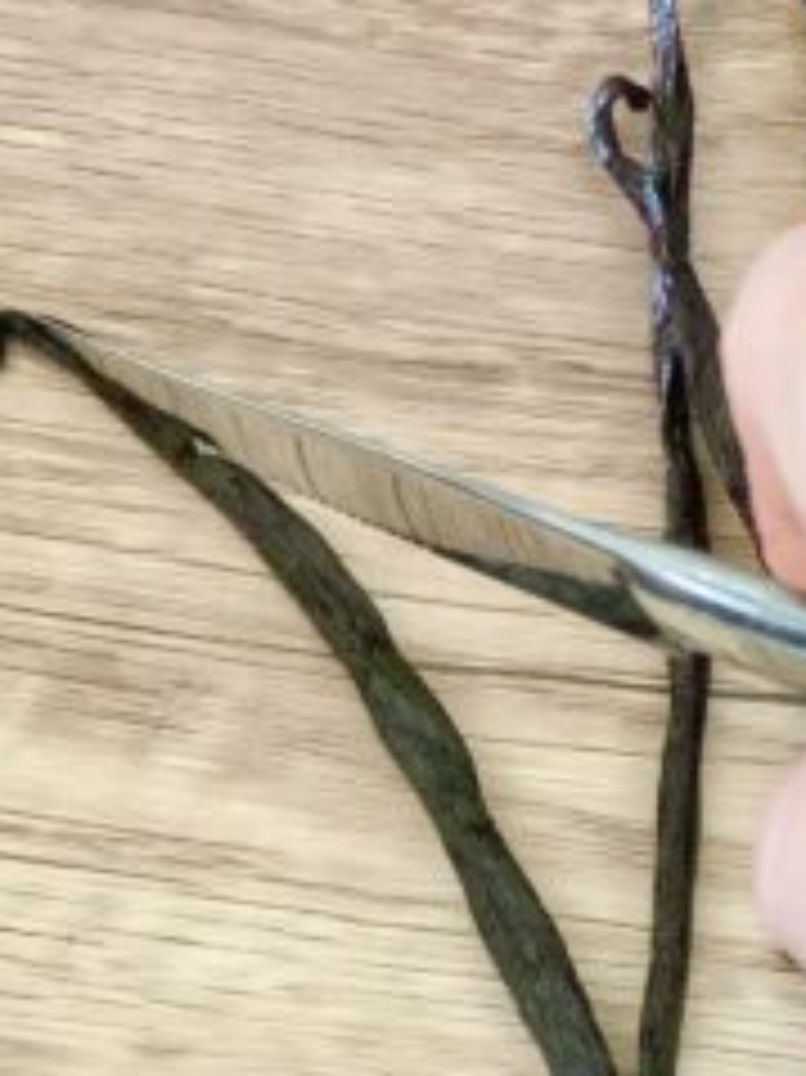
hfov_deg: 13.6
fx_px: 3387
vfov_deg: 18.1
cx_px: 408
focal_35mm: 109
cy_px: 527
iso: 200
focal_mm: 6
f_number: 2
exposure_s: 1/122
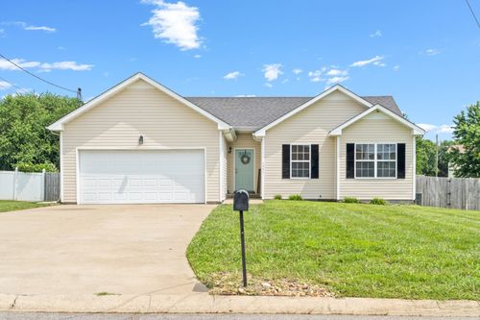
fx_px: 520
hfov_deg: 49.6
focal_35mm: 39
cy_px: 160
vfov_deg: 34.2
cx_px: 240
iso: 100
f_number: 8
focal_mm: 26
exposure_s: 1/400
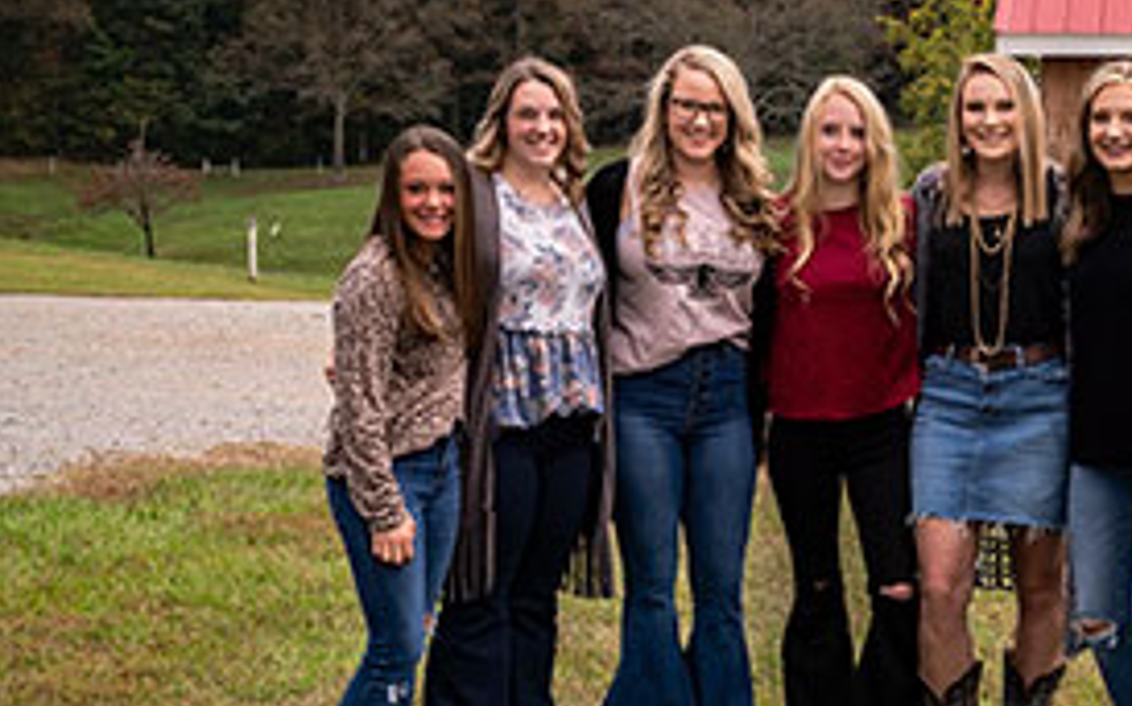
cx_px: 818
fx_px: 2066
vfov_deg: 19.4
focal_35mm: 67
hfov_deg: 30.2
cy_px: 403
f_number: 11
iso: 200
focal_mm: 30
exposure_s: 1/90
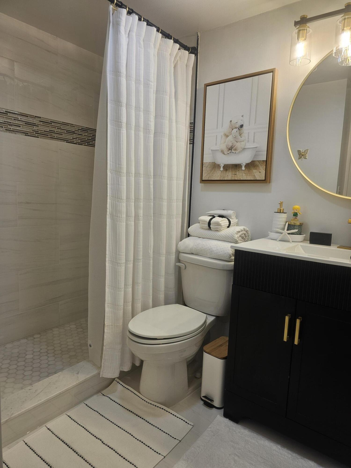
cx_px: 176
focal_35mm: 23
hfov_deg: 58.9
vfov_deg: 73.9
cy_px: 234
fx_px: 311
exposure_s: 1/120
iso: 25
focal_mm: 6.3
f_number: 1.7
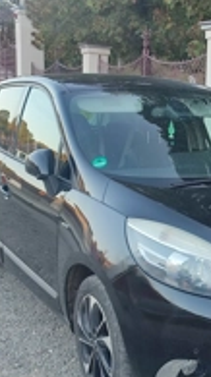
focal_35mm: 56
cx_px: 230
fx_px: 560
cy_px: 184
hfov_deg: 20.4
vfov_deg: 37.3
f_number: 1.9
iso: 56
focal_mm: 6.04
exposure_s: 1/33
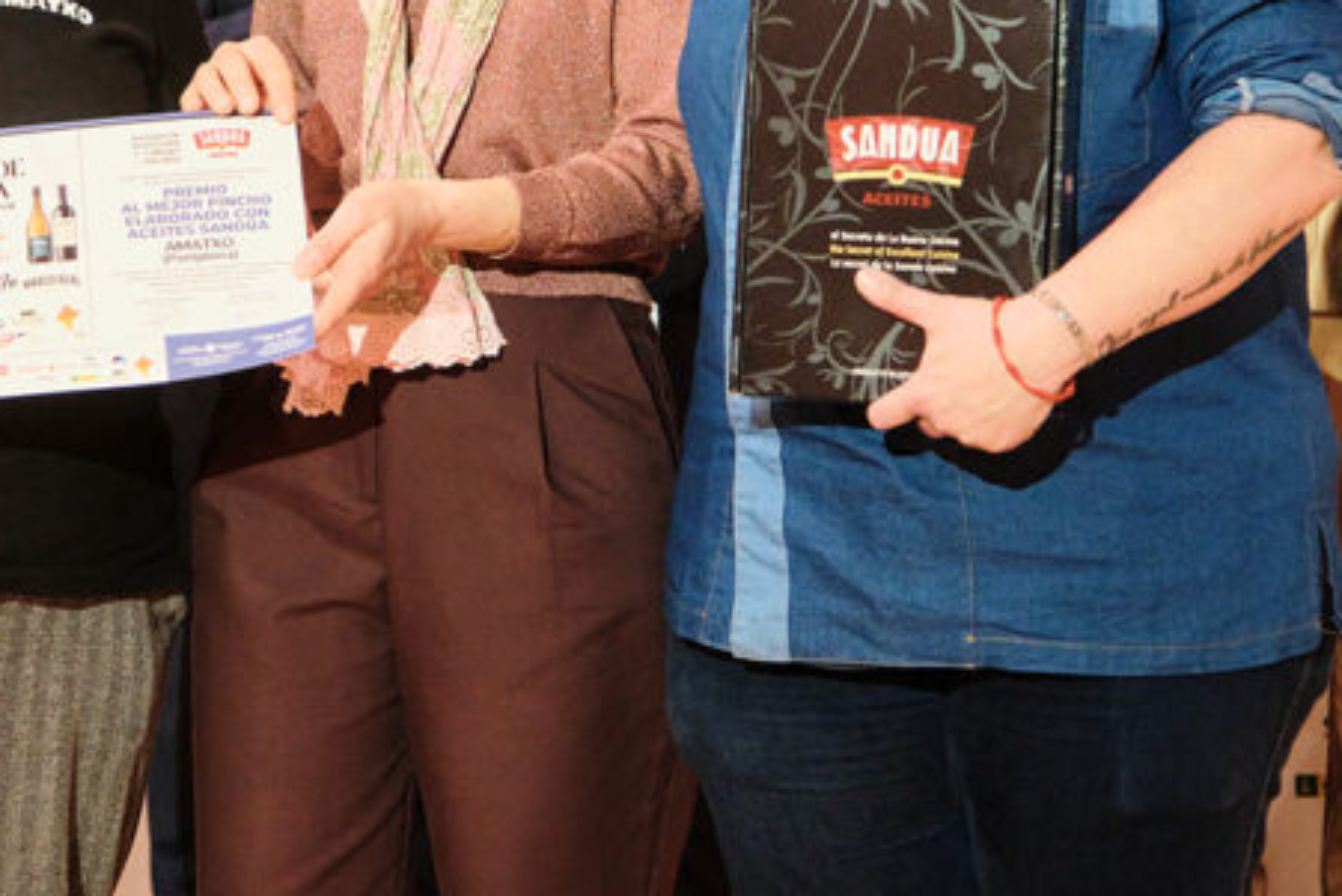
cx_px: 77
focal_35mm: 109
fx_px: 4064
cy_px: 7
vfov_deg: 12.4
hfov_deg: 18.4
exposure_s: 1/200
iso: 5000
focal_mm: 31.9
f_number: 2.8
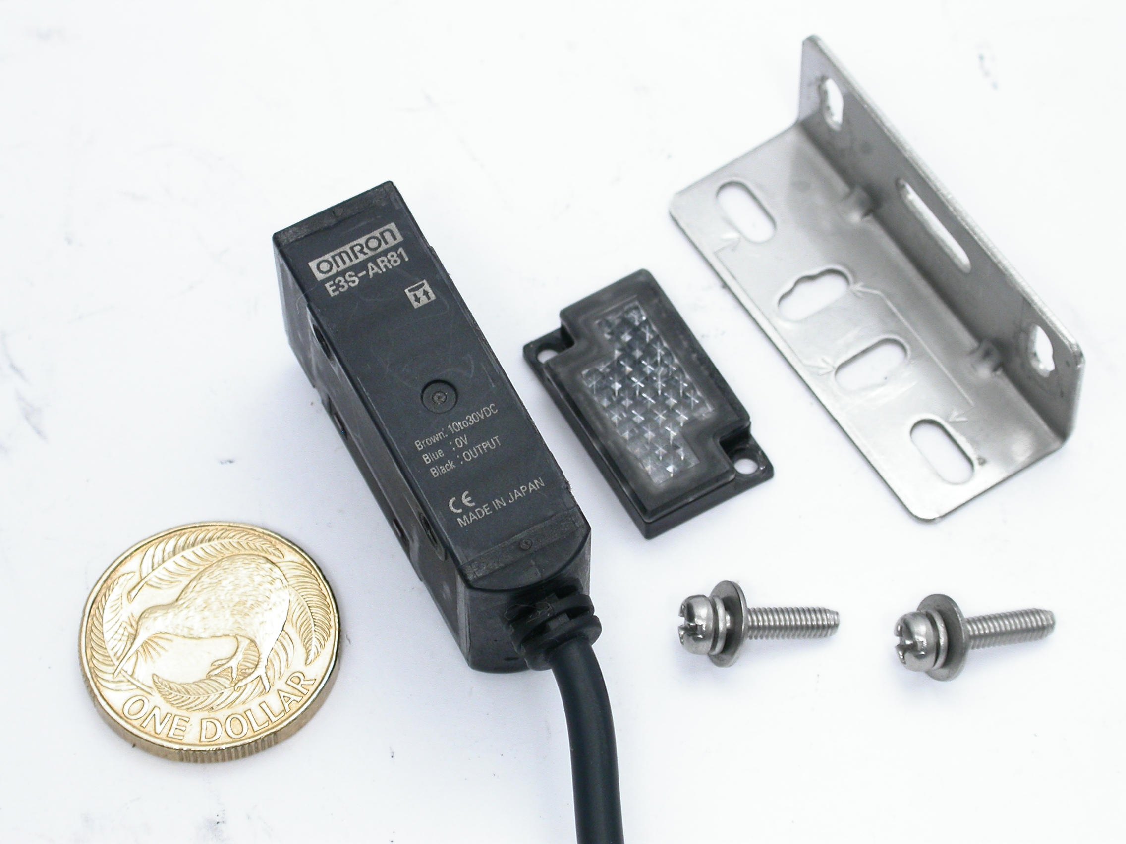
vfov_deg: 9.6
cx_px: 563
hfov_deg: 12.8
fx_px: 5009
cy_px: 422
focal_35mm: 154
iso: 100
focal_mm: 32
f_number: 5.8
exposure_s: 1/4.5
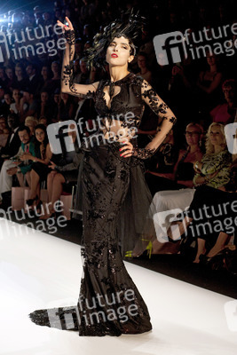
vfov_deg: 25.4
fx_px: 789
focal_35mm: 80
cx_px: 118
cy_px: 178
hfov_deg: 17.1
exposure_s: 1/250
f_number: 7.1
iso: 1600
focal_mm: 80
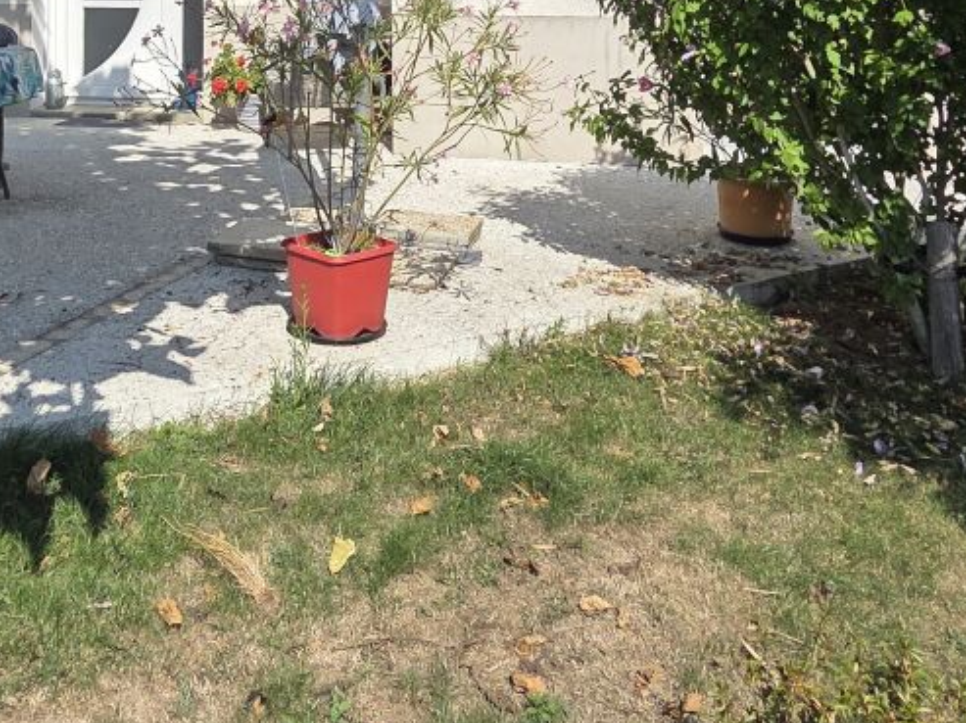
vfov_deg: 32.6
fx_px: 1060
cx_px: 300
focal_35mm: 38
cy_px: -90
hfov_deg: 48.0
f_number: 2.2
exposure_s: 1/1904
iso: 50
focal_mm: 2.2
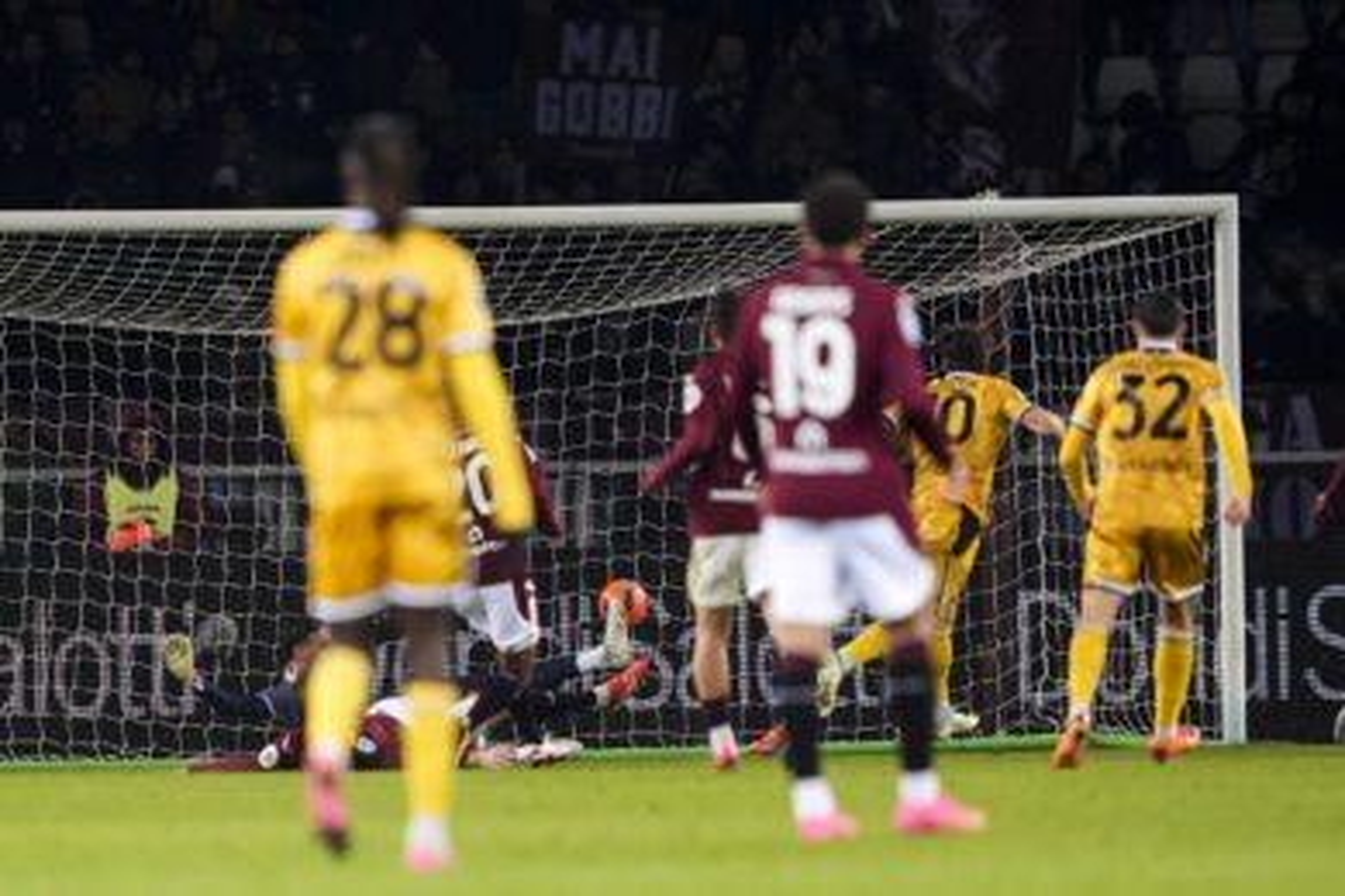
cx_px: 672
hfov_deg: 5.2
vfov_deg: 3.4
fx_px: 14943
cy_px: 448
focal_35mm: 400
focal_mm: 400
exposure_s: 1/1600
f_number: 2.8
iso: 2000
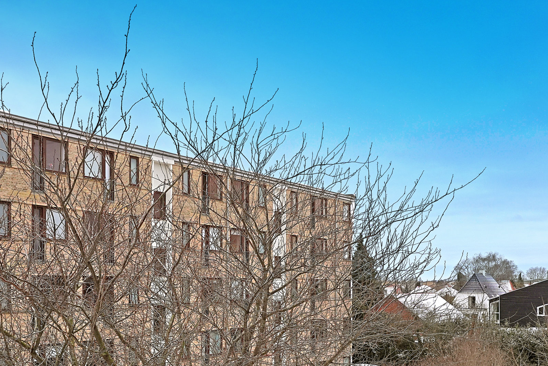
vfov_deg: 29.3
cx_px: 252
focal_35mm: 45
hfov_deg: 43.6
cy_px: 286
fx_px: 685
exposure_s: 1/250
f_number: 8
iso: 400
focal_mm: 24
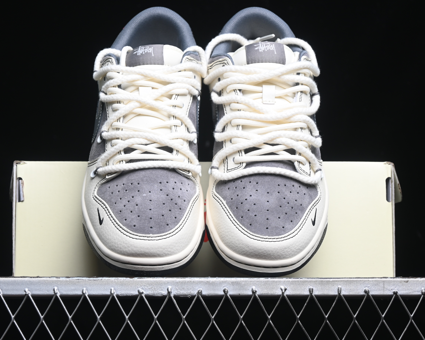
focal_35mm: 85
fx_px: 1069
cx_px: 200
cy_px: 170
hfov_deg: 22.5
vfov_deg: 18.1
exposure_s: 1/60
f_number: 6.3
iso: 160
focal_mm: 50
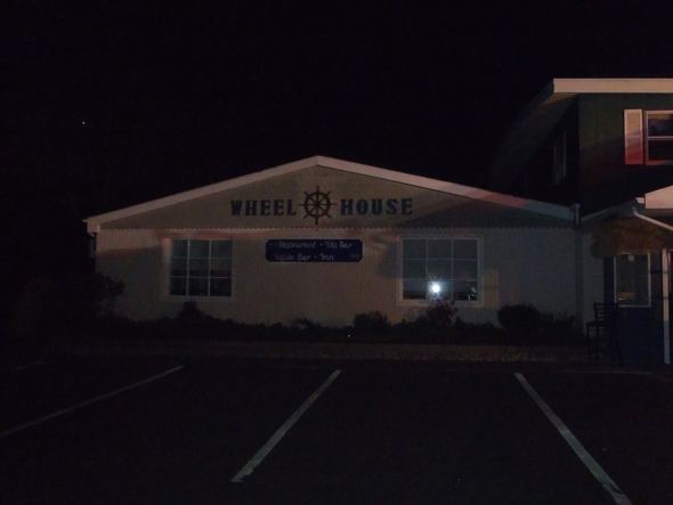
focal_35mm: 28
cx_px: 336
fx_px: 545
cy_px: 252
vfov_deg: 49.8
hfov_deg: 63.4
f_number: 3.5
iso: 800
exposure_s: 1/30
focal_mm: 5
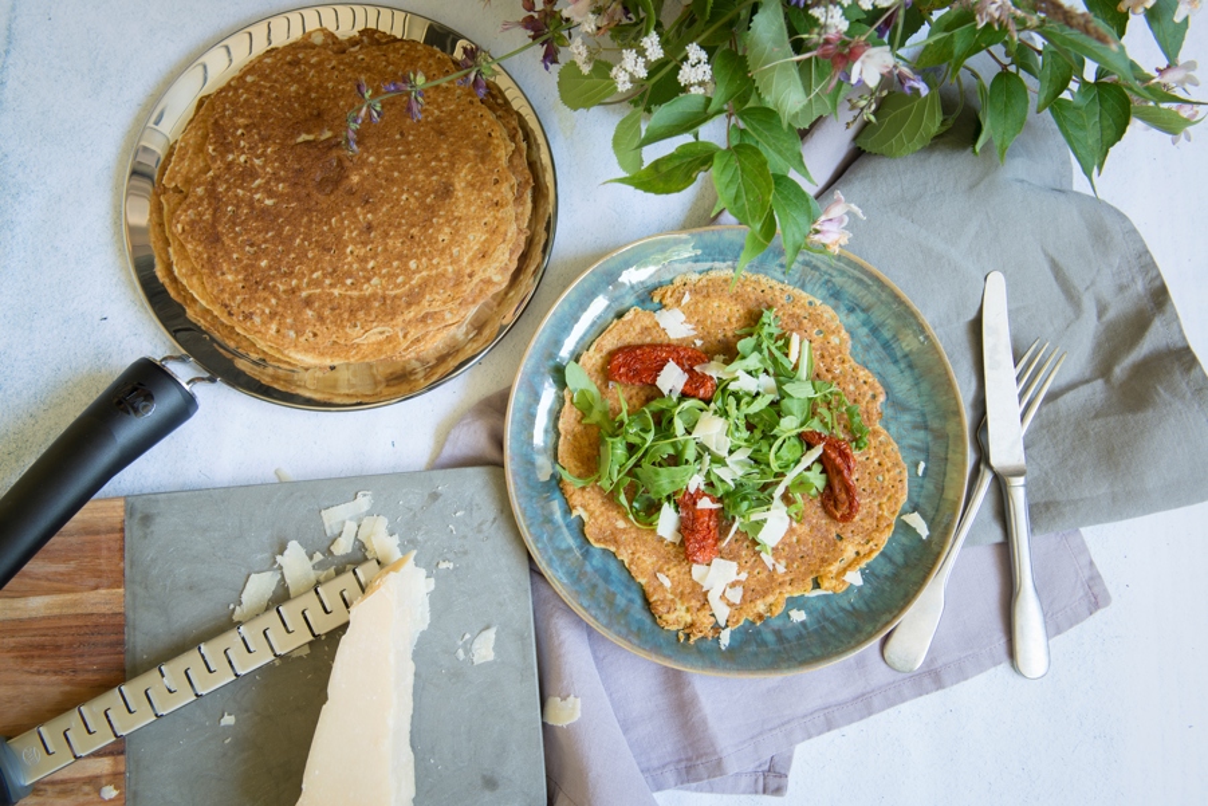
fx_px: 1141
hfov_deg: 55.8
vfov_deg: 38.9
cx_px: 604
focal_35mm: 34
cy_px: 403
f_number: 8
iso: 200
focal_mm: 34
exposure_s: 1/2
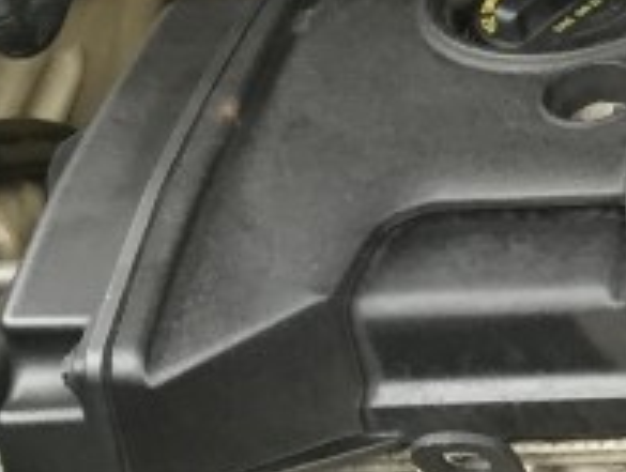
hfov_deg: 11.7
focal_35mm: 152
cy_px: -29
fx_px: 2754
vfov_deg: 9.7
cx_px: 1242
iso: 125
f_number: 2.2
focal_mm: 4.15
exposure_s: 1/30
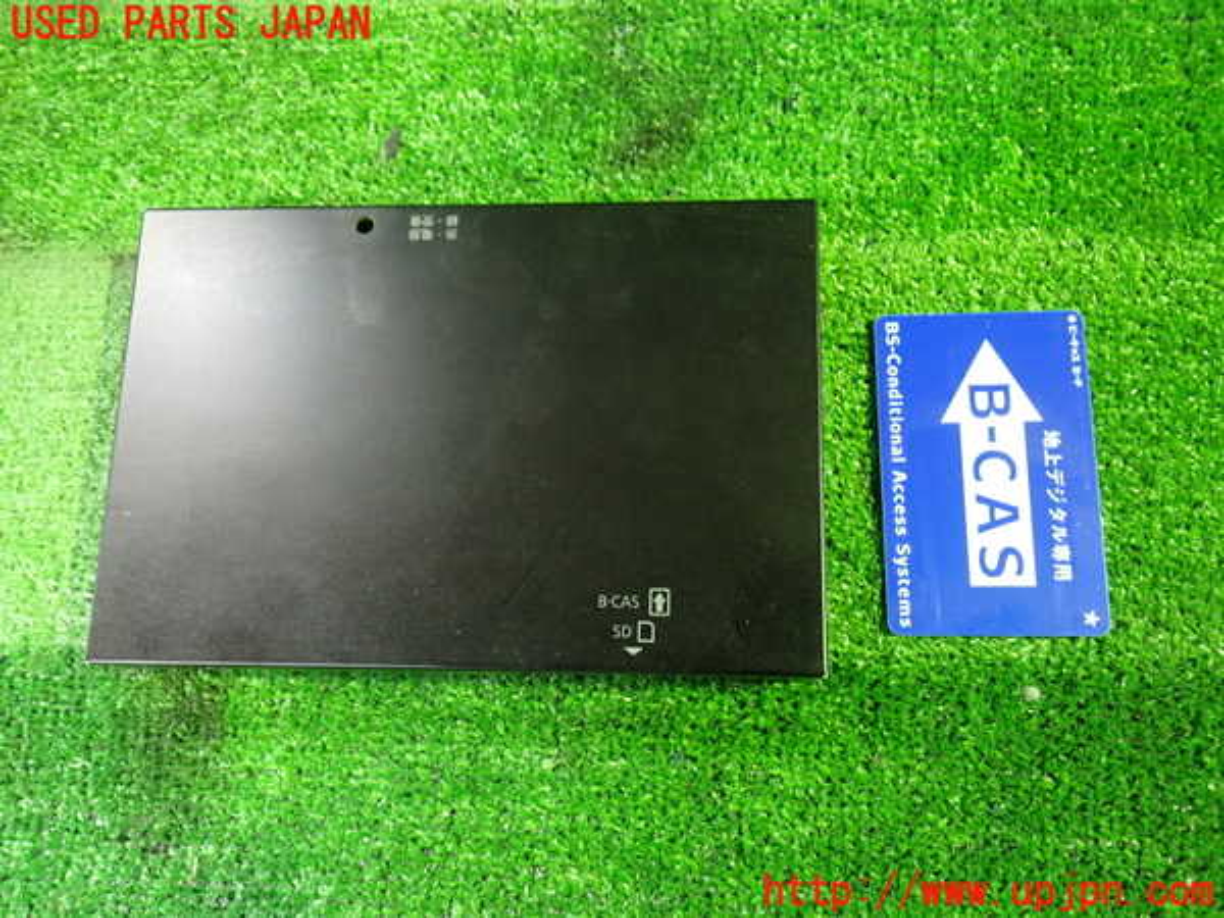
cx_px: 612
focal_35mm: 30
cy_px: 459
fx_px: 1061
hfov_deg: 60.0
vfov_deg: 46.8
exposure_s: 1/20
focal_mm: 5.4
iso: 800
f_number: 2.3
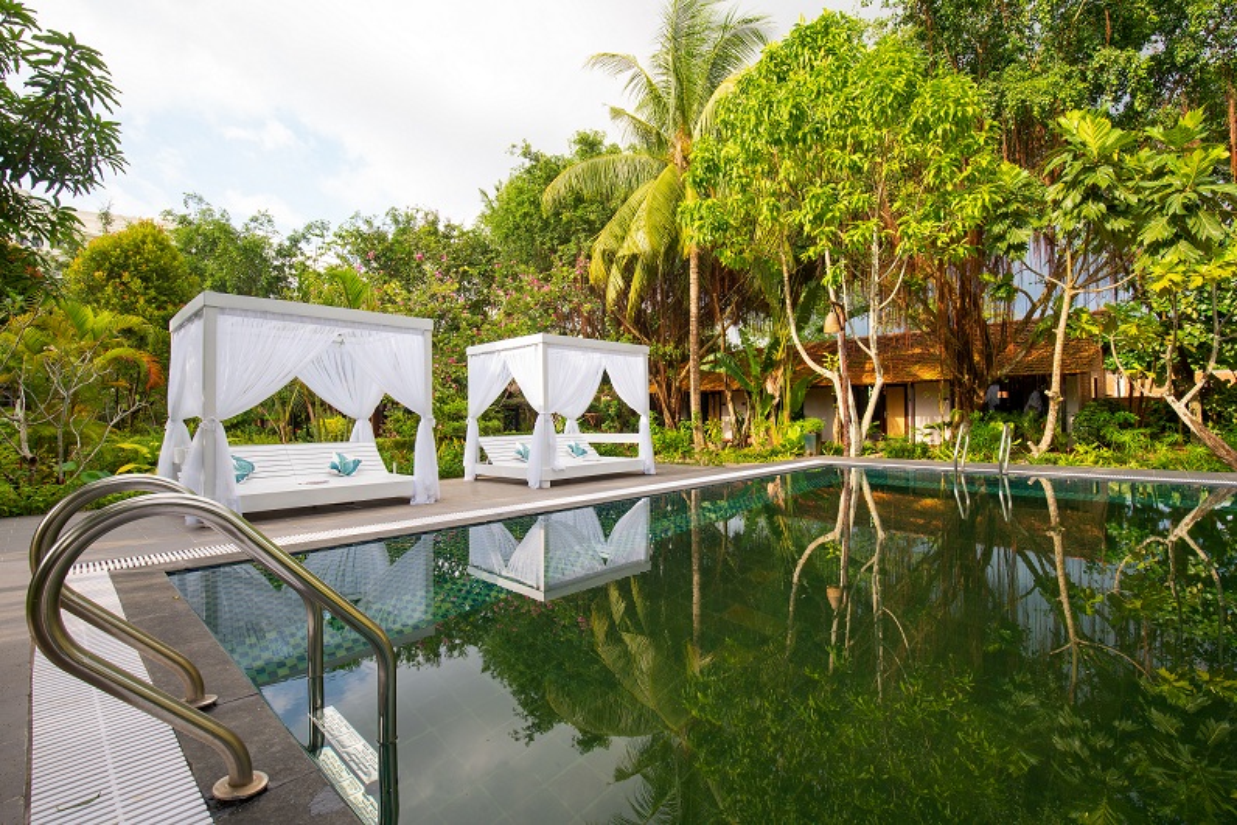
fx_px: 550
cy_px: 412
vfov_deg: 73.8
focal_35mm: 16
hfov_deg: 96.7
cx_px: 618
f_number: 11
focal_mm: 16
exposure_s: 1/30
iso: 100
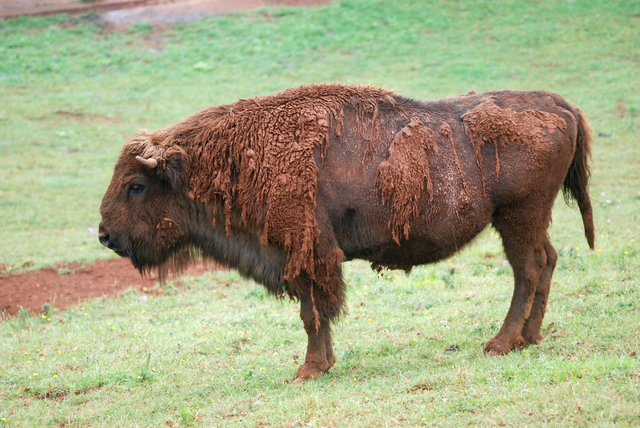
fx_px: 3204
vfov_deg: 7.7
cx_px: 320
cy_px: 214
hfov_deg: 11.4
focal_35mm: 180
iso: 200
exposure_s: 1/200
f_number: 4.2
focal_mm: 120
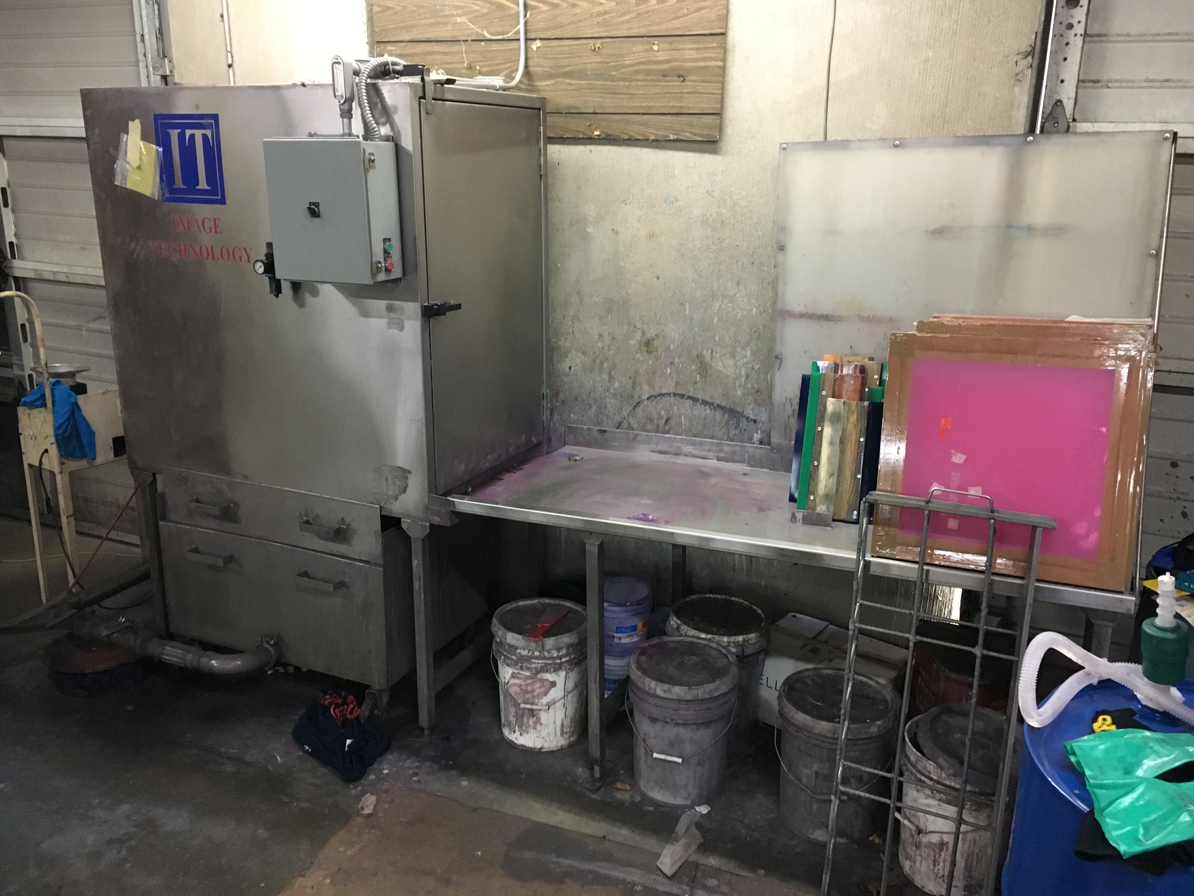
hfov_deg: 61.7
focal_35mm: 29
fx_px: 1000
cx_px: 597
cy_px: 448
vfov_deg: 48.2
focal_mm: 4.15
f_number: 2.2
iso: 200
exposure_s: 1/30
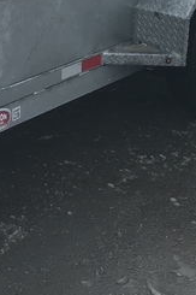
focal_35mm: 95
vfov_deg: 20.1
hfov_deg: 13.6
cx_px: -84
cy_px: -58
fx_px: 777
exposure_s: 1/1996
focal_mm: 3.99
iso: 20
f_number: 1.8
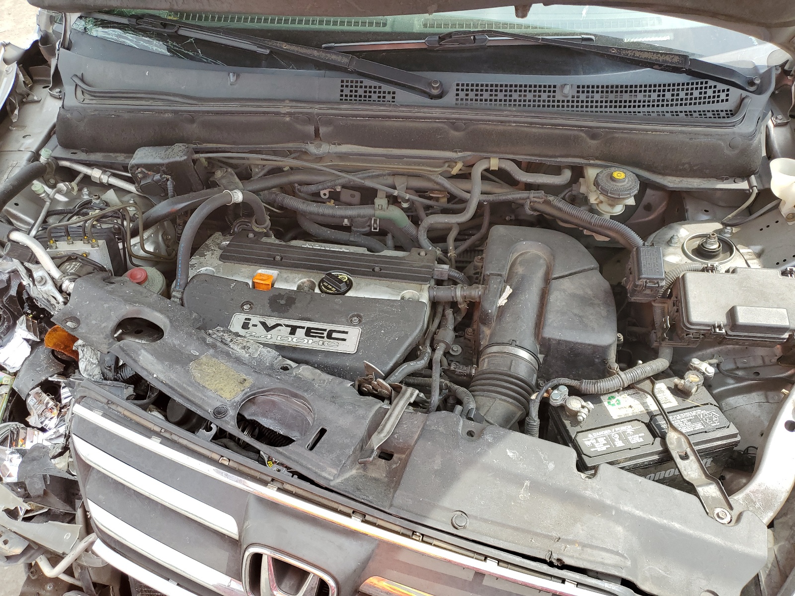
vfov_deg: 53.1
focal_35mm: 26
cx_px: 398
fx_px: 597
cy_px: 298
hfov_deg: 67.3
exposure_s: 1/667
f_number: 1.5
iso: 50
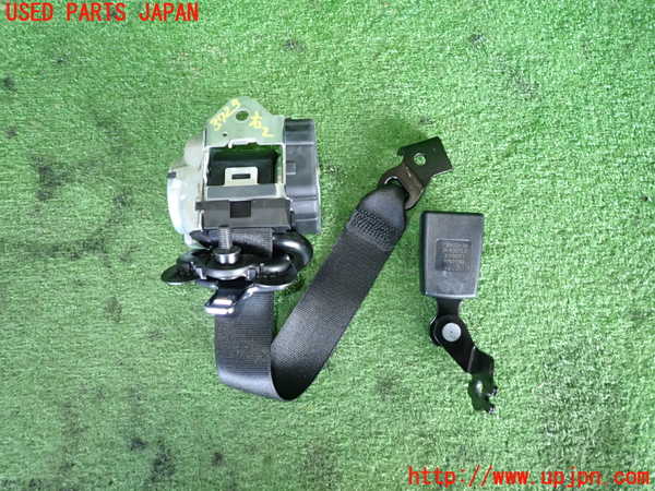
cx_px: 328
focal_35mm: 25
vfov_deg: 54.9
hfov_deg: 69.4
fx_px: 473
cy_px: 246
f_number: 2
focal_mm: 4.5
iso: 200
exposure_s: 1/30
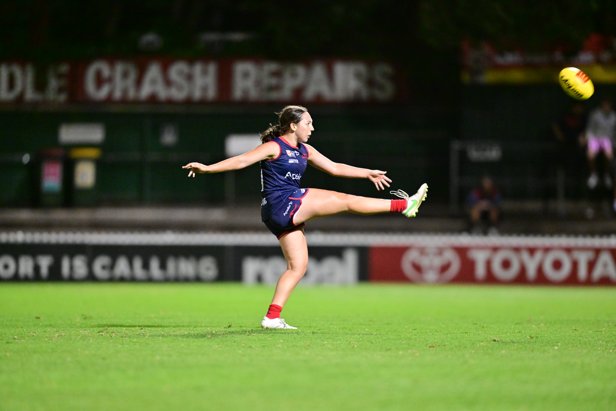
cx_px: 308
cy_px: 206
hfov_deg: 5.2
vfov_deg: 3.4
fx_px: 6844
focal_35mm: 400
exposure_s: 1/640
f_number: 2.8
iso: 8000
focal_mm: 400
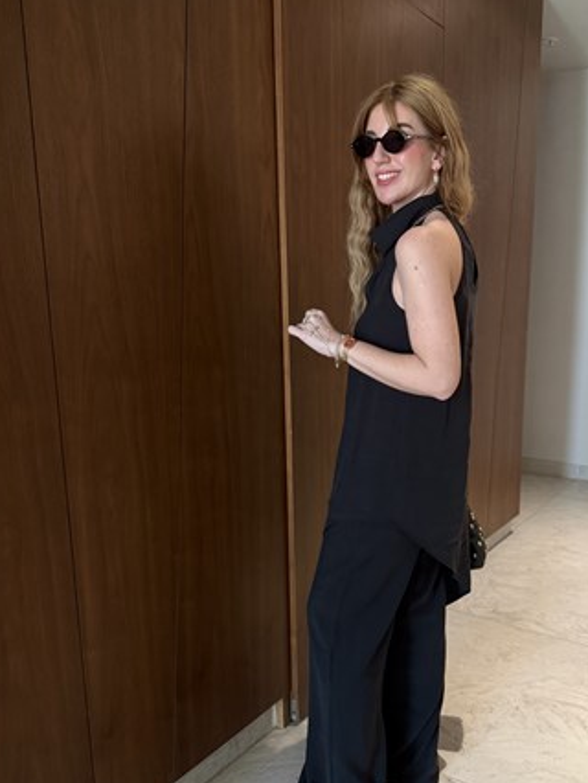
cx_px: 345
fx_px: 679
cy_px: 438
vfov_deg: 59.8
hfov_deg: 46.6
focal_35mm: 30
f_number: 1.78
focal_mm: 6.76
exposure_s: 1/50
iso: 320
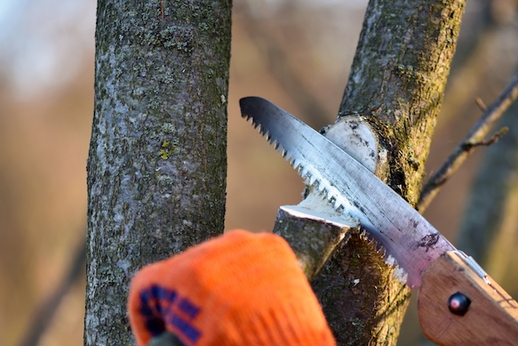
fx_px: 2072
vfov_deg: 9.5
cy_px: 210
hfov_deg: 14.2
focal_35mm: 144
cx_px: 315
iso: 200
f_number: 3.5
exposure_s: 1/250
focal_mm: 105
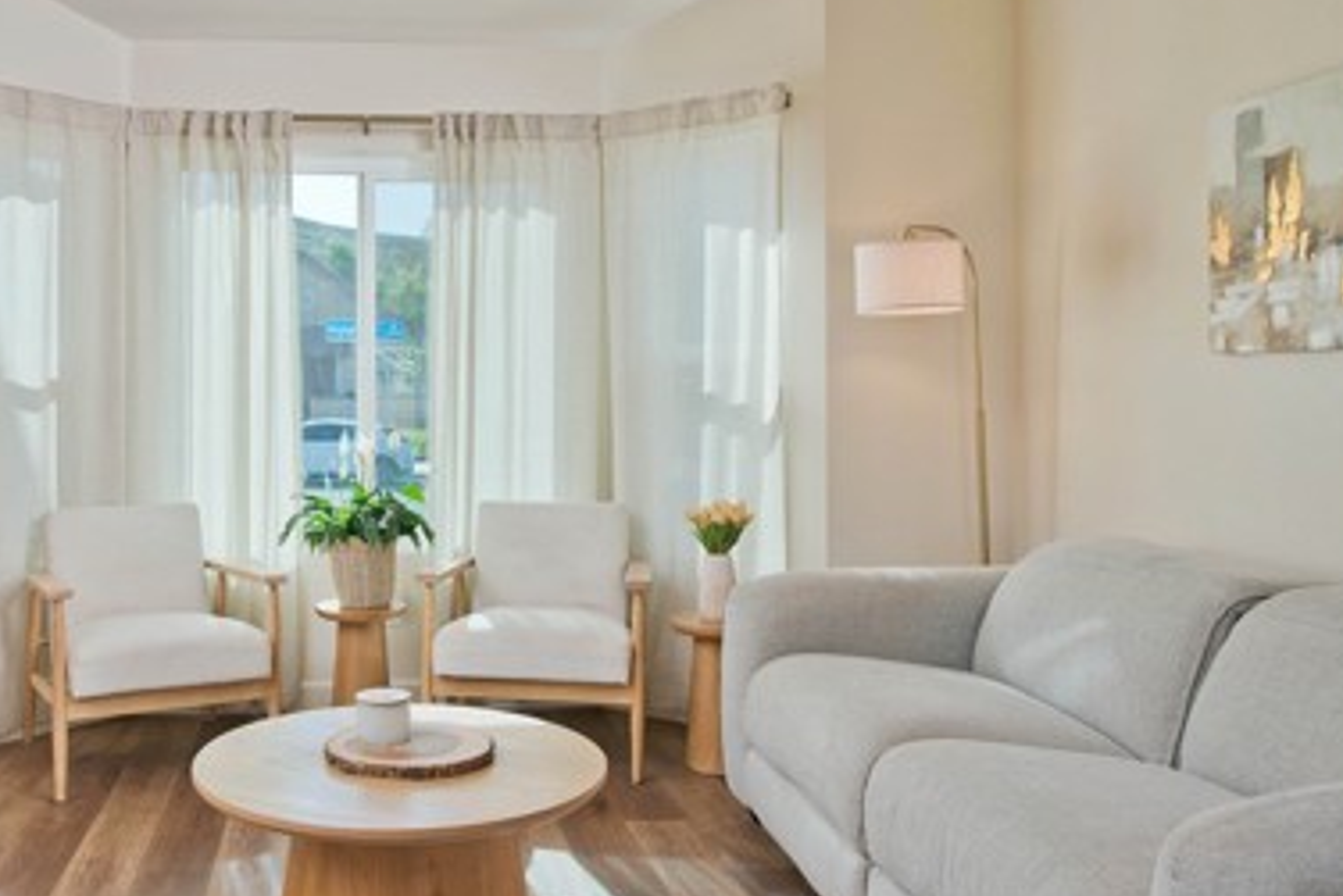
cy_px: 362
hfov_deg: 54.4
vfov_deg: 38.8
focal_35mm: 34
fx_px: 1269
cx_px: 425
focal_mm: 20
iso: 400
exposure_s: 1/800
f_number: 5.6
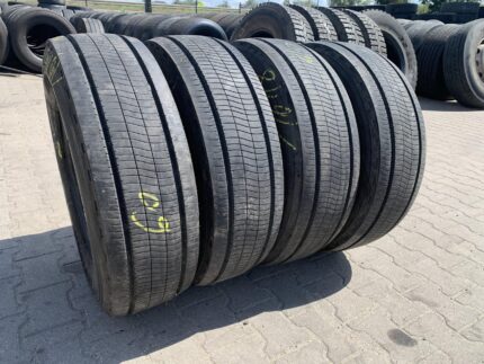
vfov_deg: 53.1
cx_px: 242
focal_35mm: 26
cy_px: 182
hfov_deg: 67.3
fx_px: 364
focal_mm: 4.25
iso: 25
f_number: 1.8
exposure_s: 1/1011
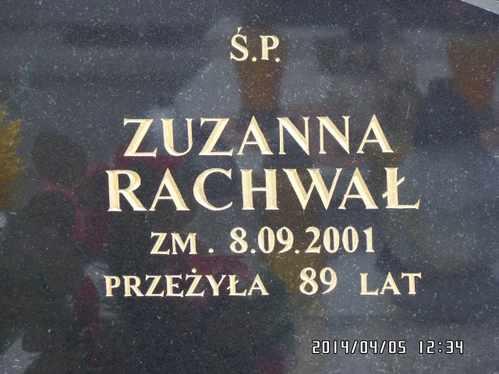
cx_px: 250
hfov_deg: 11.4
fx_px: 2494
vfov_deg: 8.6
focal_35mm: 173
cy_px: 187
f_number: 4.5
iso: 100
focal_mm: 30.8
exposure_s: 1/90
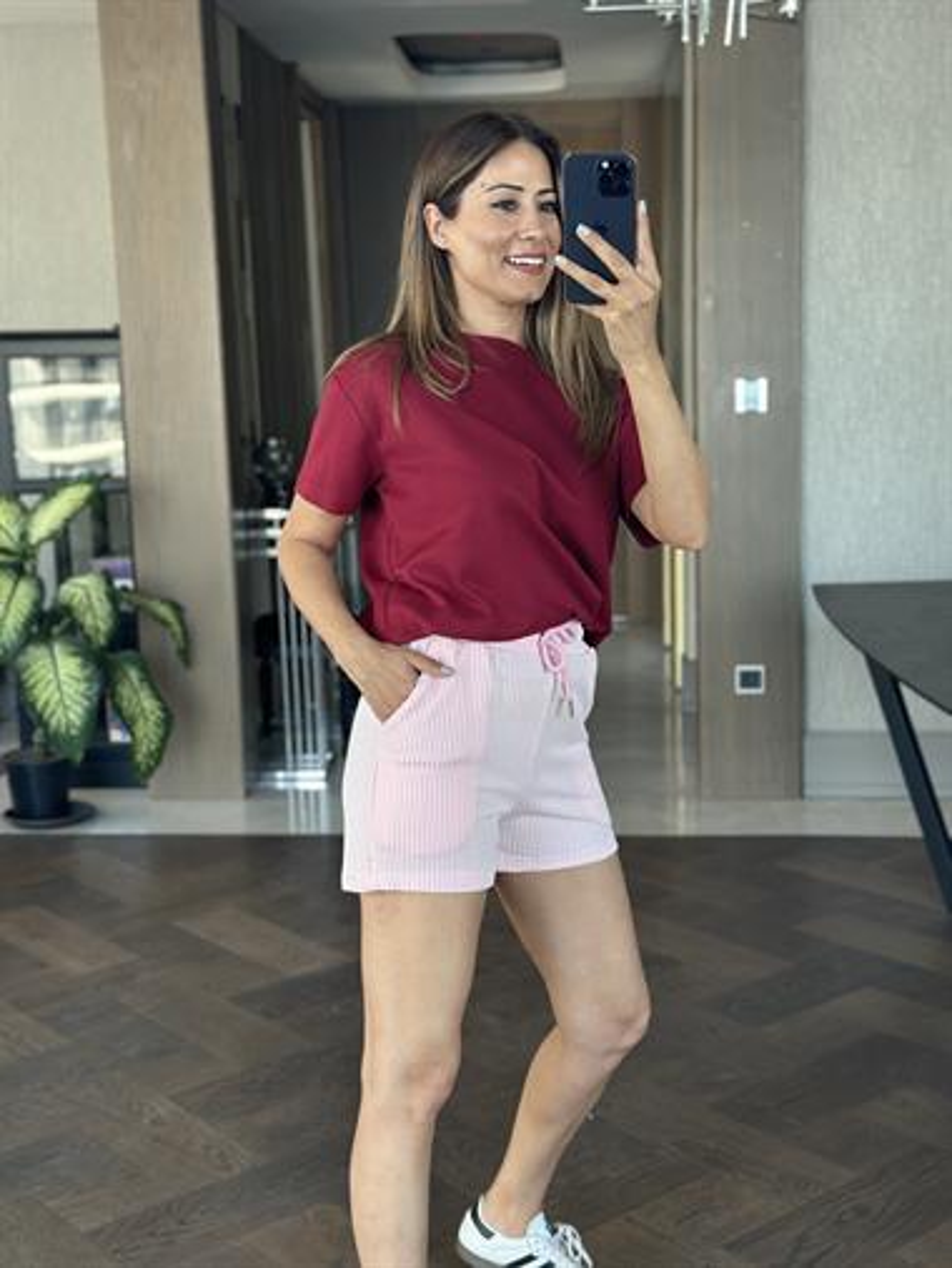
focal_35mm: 48
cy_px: 634
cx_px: 476
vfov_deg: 39.6
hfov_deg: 30.3
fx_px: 1759
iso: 125
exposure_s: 1/69
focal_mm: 6.86
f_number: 1.78
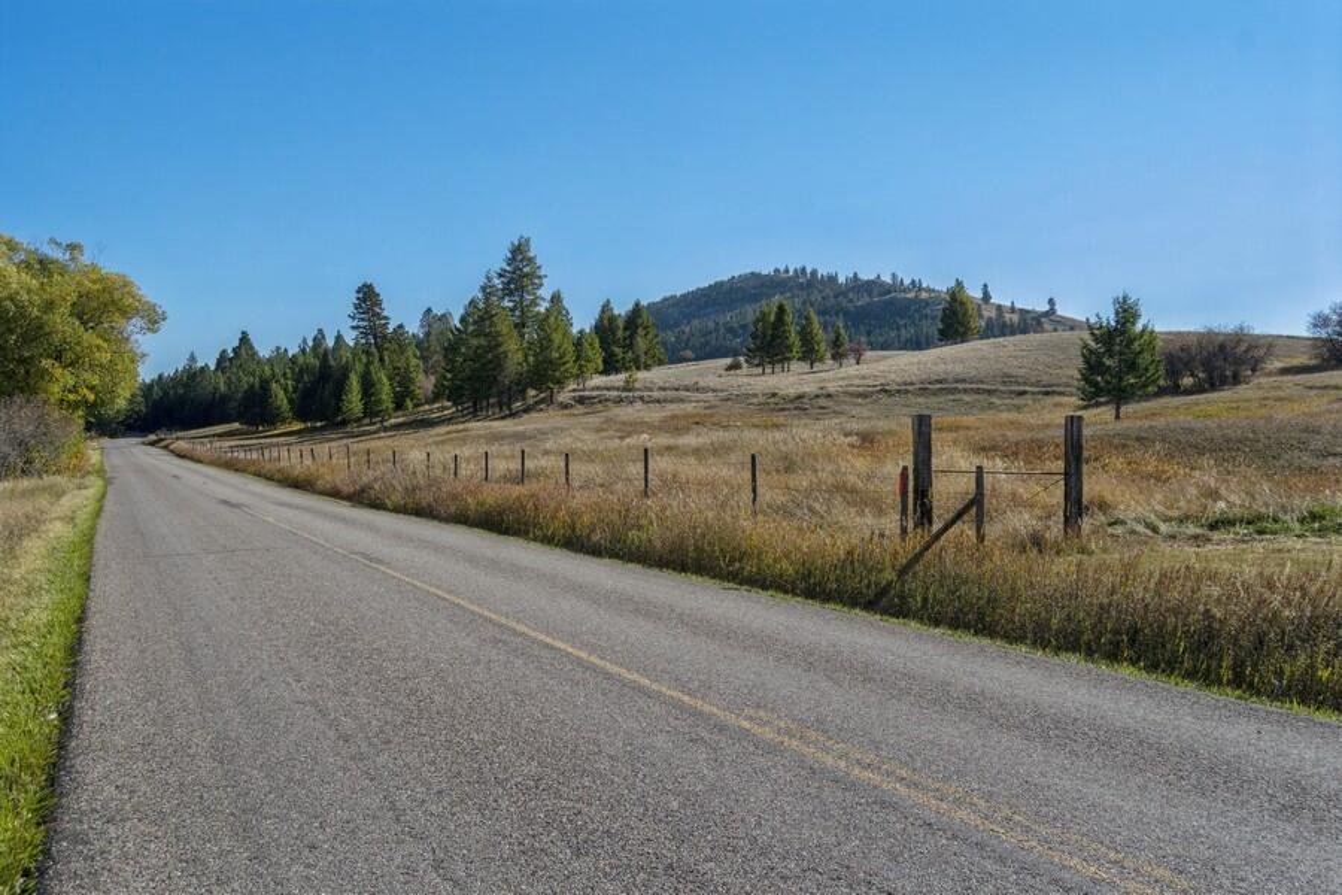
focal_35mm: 30
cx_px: 671
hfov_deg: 61.9
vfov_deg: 43.6
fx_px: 1118
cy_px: 448
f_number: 6.3
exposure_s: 1/2000
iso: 200
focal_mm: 20
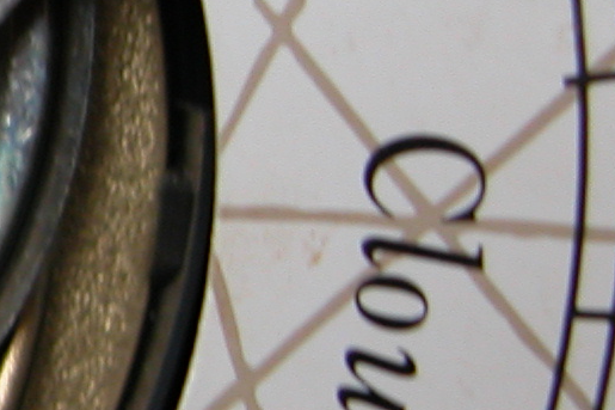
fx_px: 4064
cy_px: 169
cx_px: -652
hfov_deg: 8.2
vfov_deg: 5.8
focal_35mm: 238
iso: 100
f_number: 3
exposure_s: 1/53.2
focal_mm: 11.6
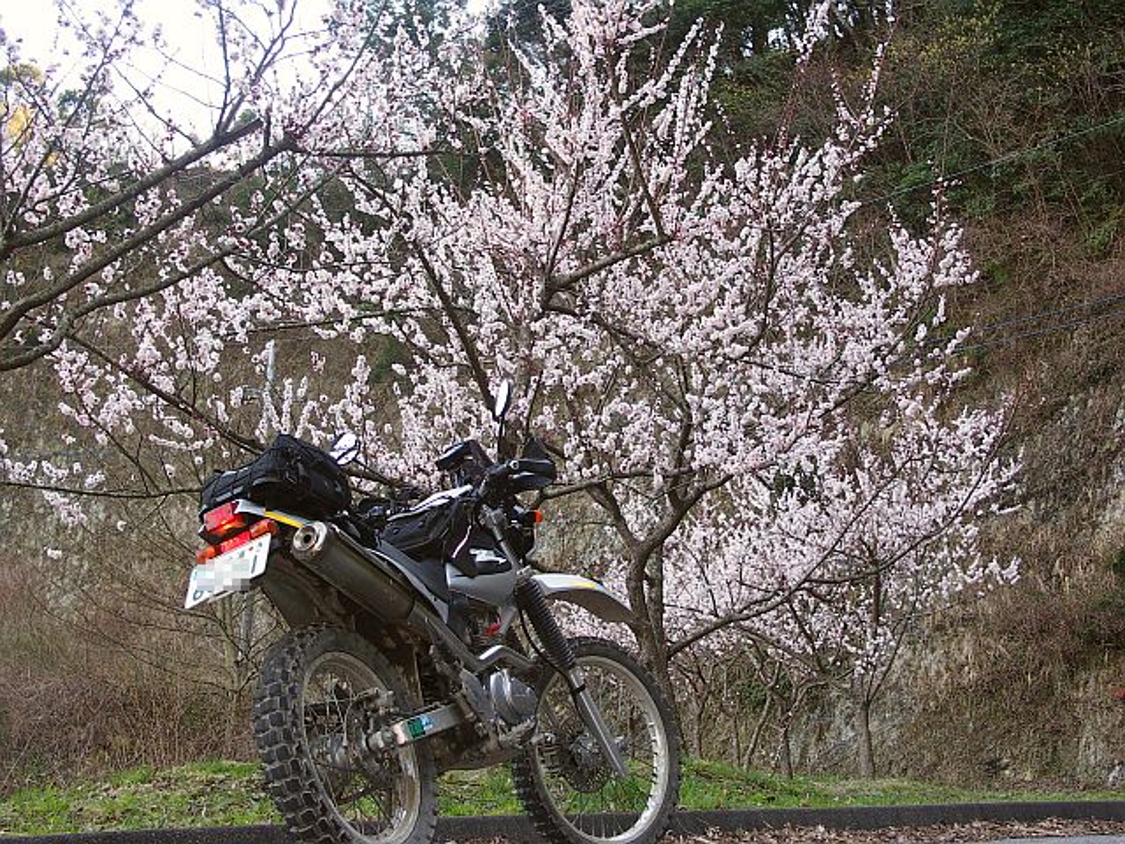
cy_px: 422
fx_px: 1917
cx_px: 562
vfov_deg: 24.8
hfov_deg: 32.7
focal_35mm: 59
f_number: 3.2
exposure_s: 1/60
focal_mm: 15.3
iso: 125
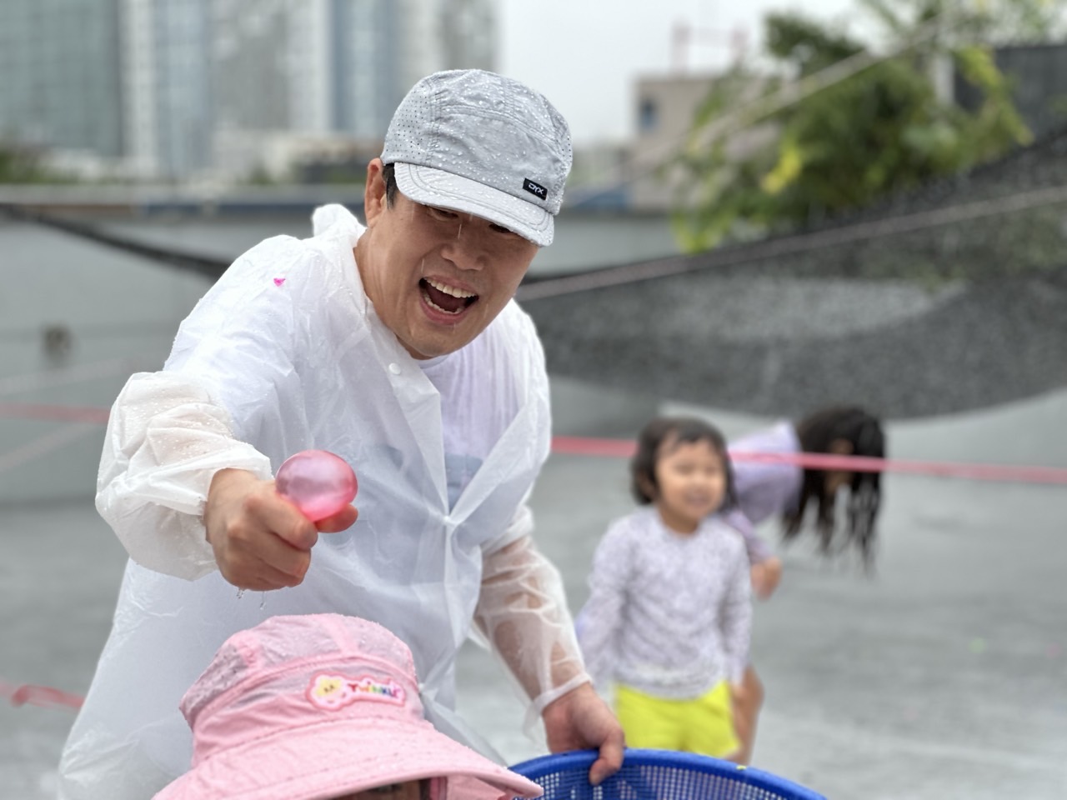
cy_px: 400
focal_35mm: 77
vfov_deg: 19.1
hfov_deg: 25.3
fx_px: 2373
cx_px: 534
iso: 40
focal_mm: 9
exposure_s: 1/121
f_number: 2.8
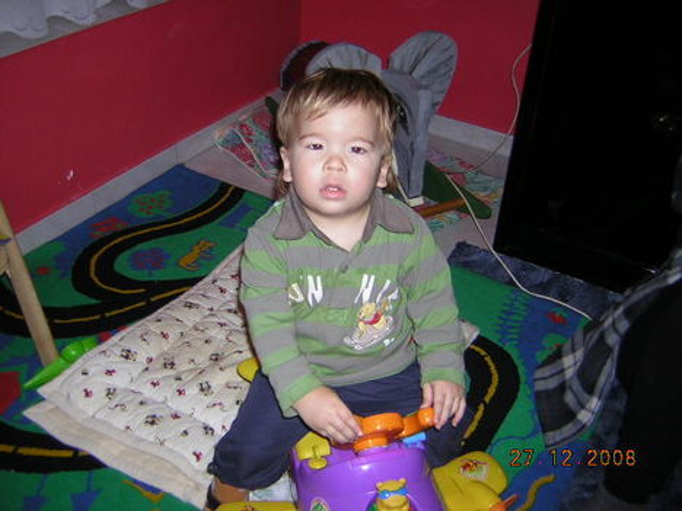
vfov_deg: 39.7
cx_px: 341
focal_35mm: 36
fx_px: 709
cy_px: 256
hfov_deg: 51.4
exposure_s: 1/60.1
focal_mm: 4.7
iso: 50
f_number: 2.6
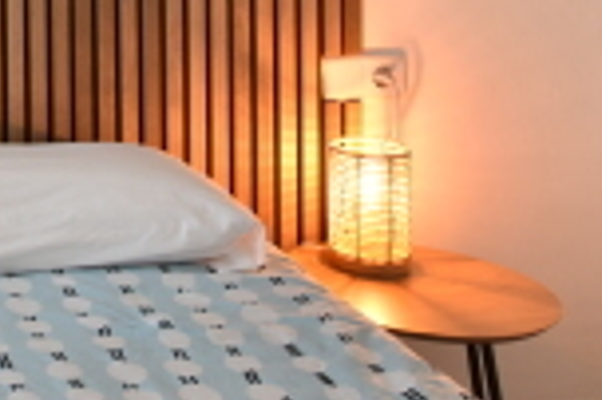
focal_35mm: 76
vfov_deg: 16.6
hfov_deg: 21.6
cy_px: -172
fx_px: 1264
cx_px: -345
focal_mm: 15
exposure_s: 1/6
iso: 100
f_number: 5.6
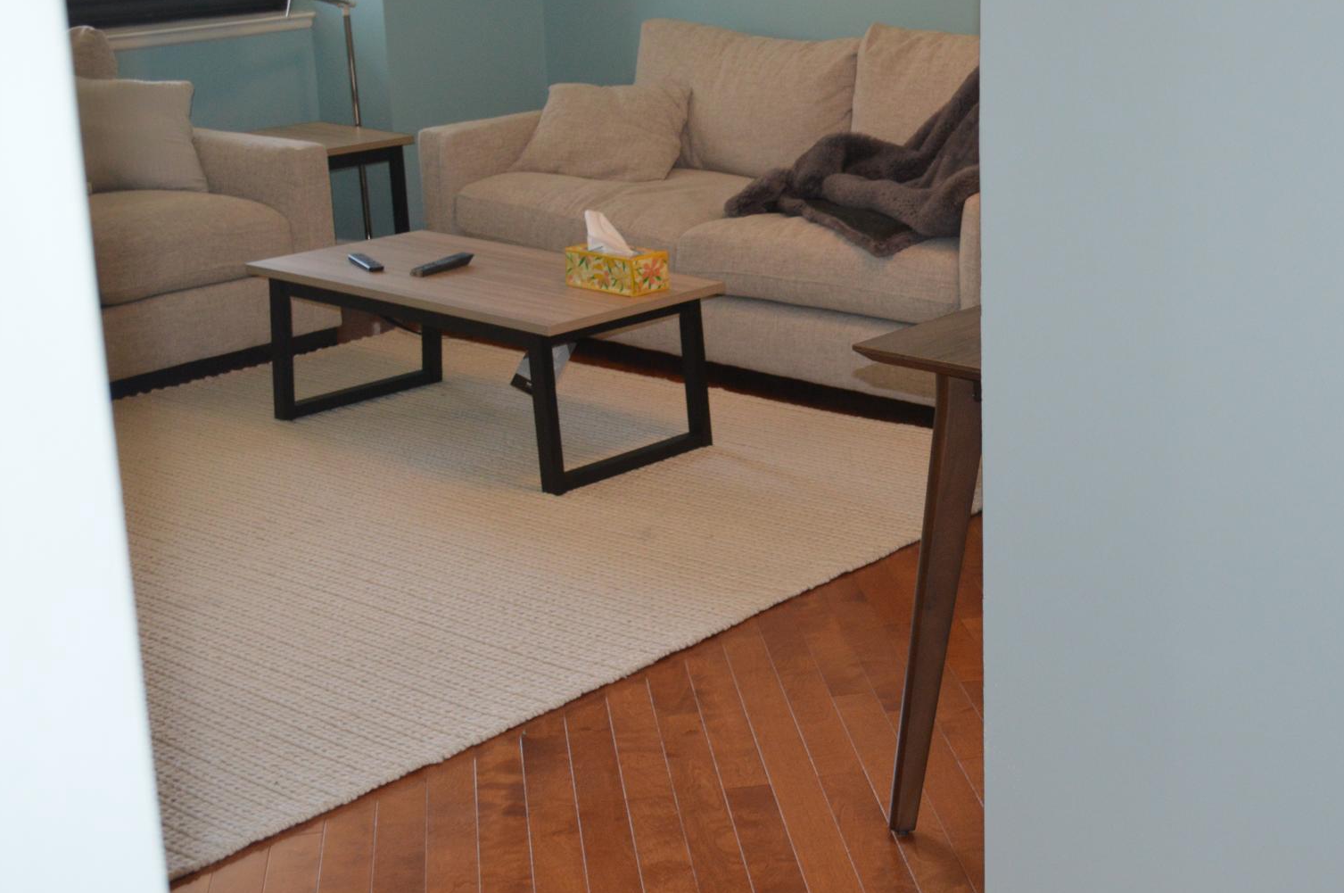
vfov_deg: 25.4
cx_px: 894
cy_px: 382
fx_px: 1976
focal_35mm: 53
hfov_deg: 37.2
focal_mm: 26
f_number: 4.2
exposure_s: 1/60
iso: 900
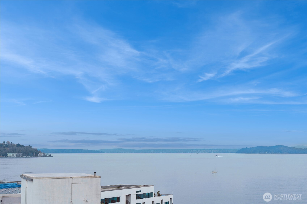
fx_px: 512
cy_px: 102
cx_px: 154
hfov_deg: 33.4
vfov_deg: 22.6
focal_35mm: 60
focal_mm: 60
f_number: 8
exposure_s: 1/50
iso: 100
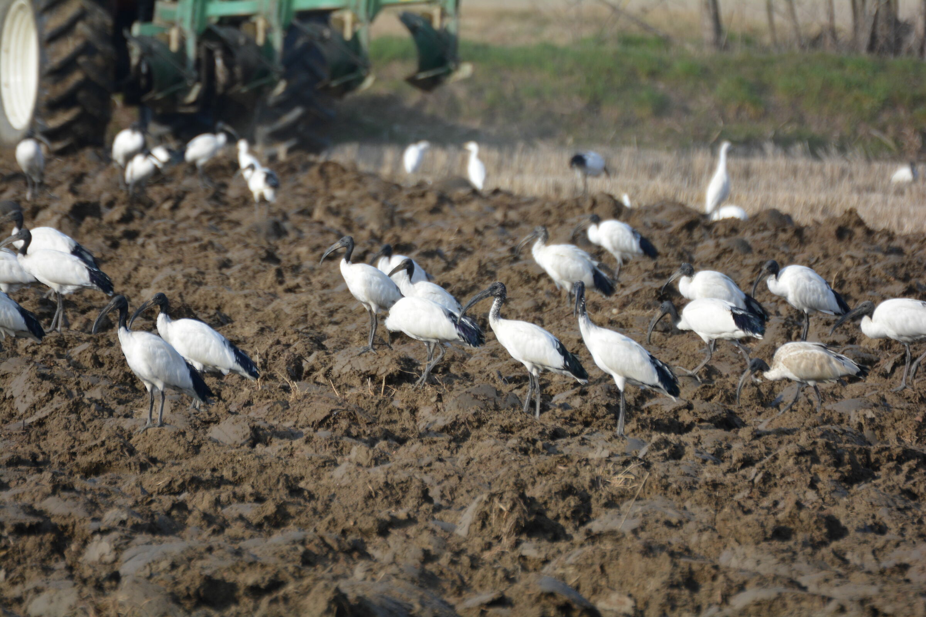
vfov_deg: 3.1
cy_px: 308
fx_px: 11574
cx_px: 463
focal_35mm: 450
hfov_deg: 4.6
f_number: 5.6
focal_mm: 300
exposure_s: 1/1000
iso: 400
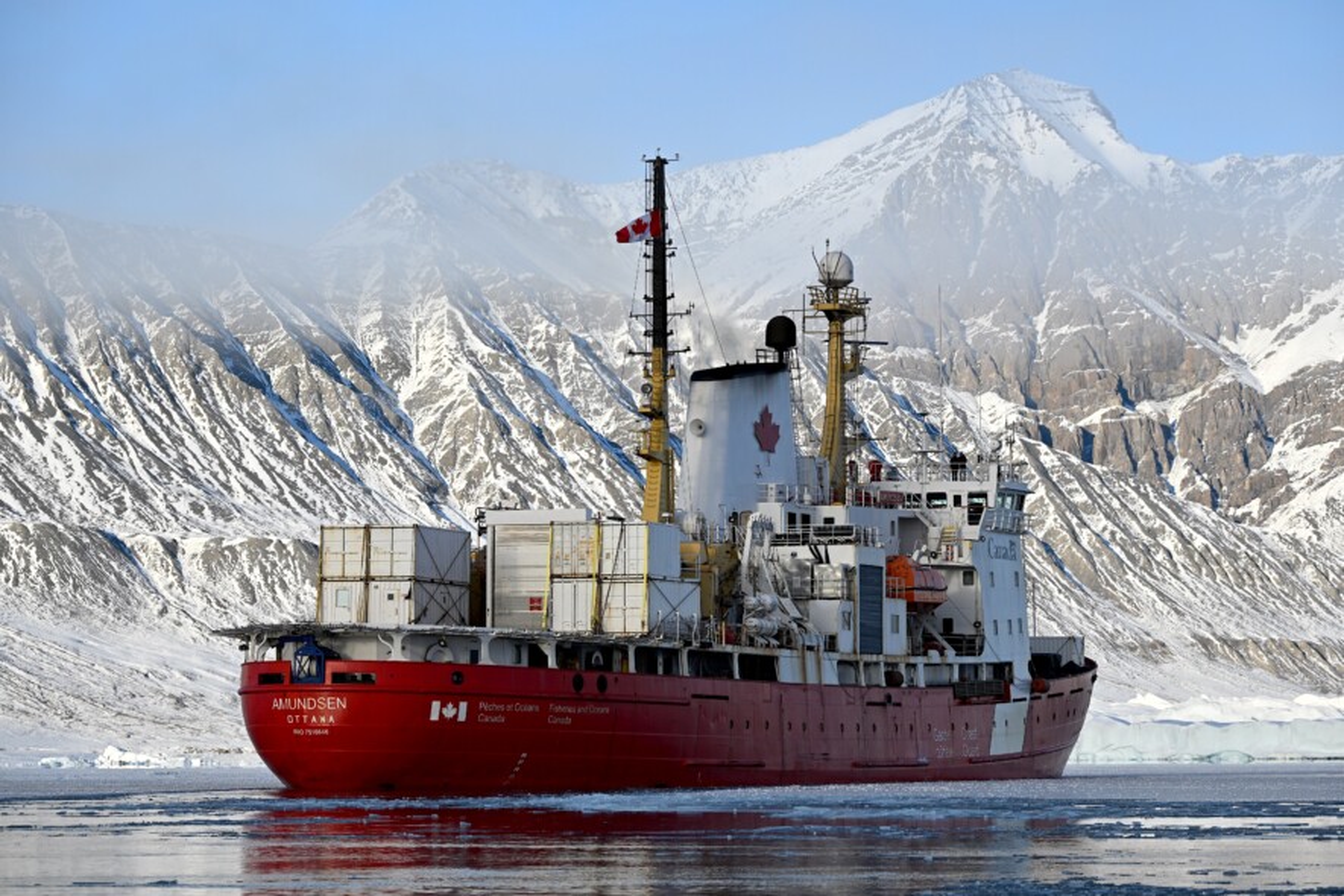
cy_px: 448
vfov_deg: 12.5
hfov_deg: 18.6
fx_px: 4106
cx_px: 672
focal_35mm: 110
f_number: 7.1
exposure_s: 1/400
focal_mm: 110
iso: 100
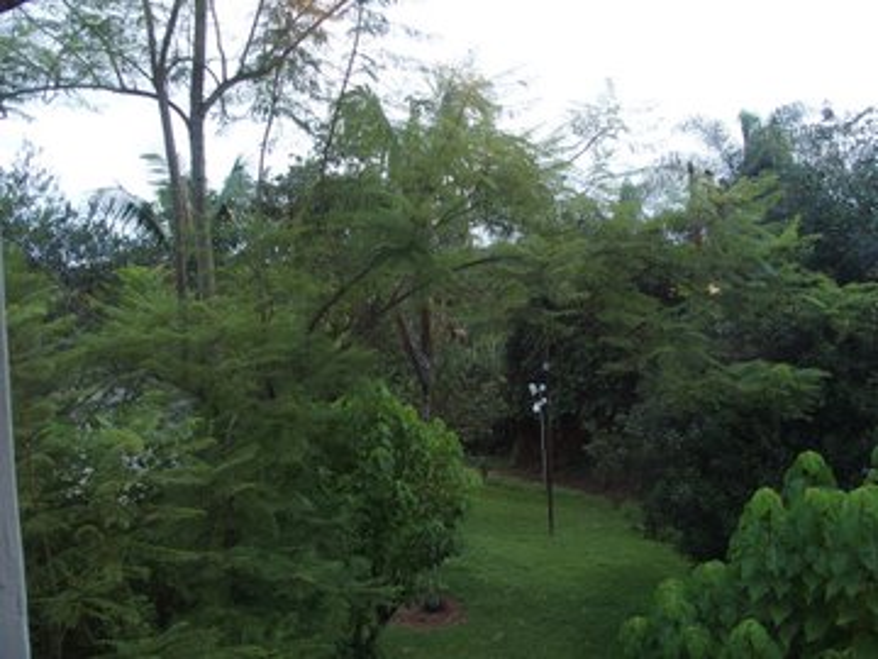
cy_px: 330
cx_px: 439
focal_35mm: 28
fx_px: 710
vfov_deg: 49.7
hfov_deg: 63.4
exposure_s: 1/40
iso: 200
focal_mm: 6
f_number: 2.8
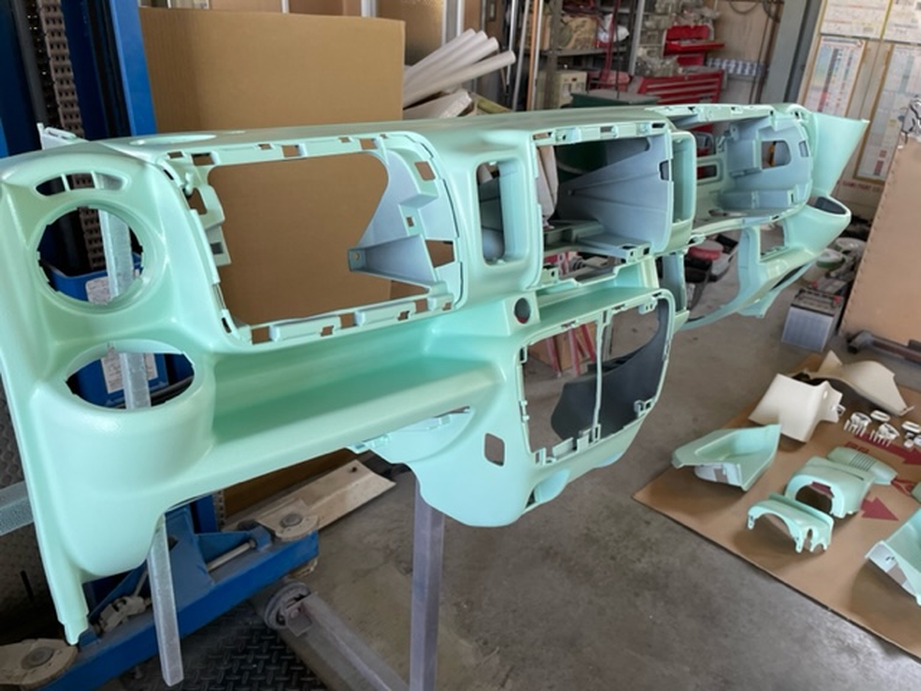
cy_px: 346
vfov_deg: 53.1
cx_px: 460
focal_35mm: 26
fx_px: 692
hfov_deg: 67.3
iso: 125
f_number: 1.6
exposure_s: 1/116
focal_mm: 4.2
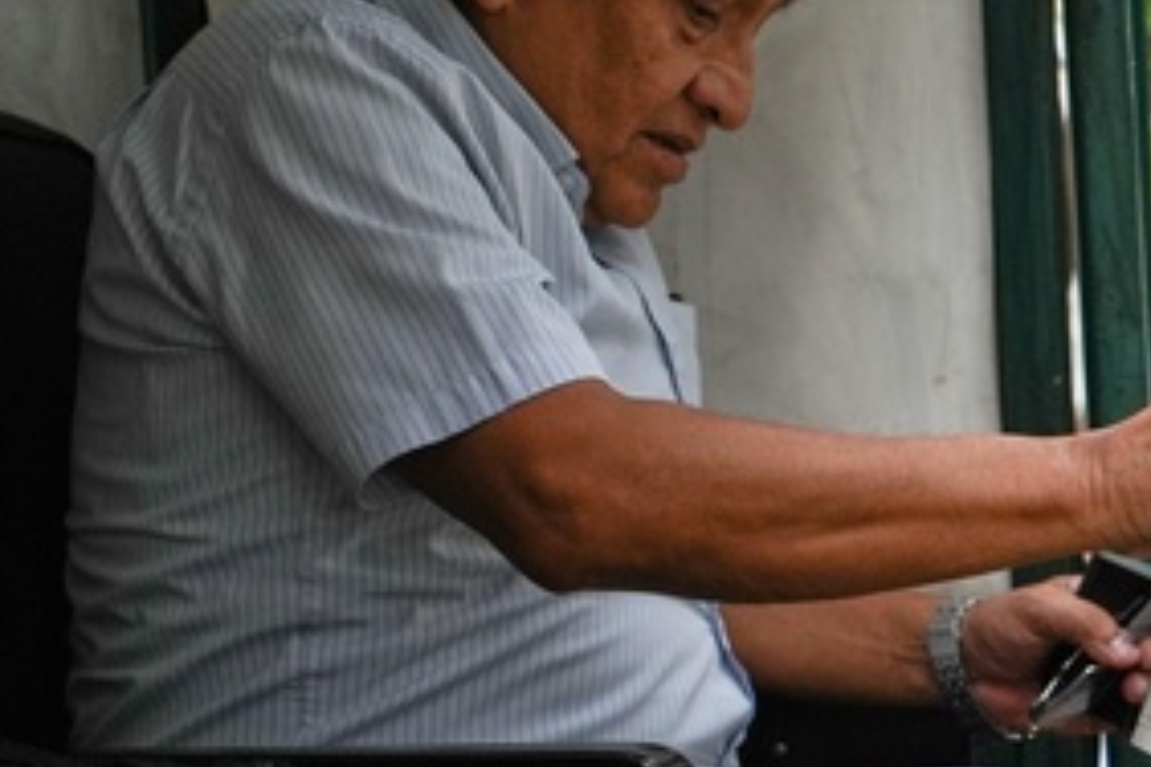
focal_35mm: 127
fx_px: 4060
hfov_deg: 15.1
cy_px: 887
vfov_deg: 10.6
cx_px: 1669
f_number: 4
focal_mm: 35
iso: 400
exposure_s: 1/2000
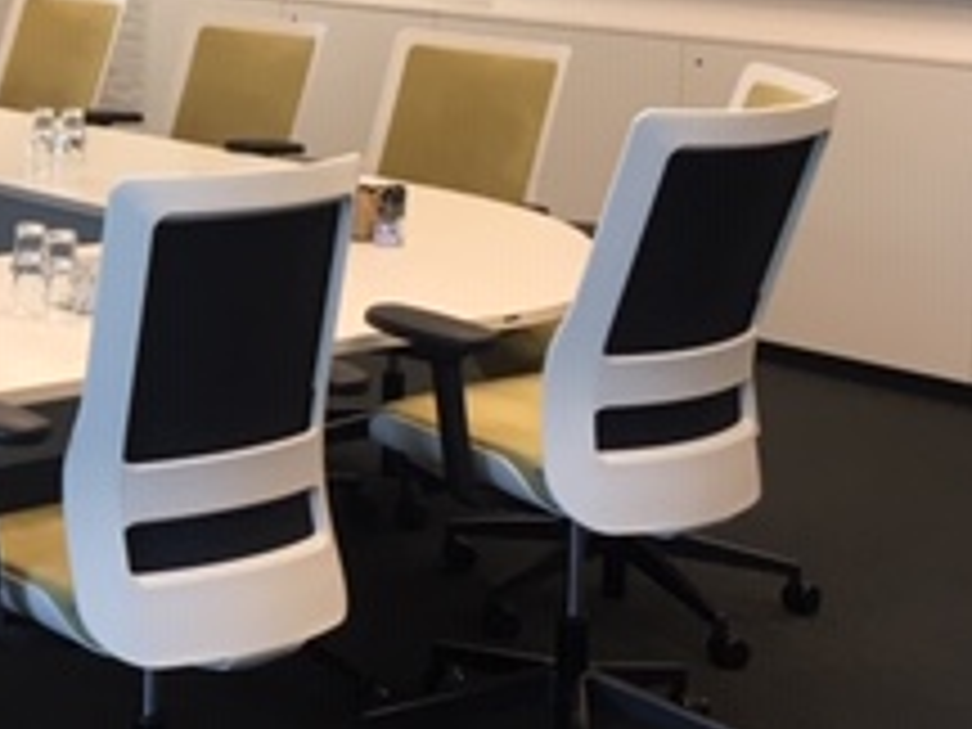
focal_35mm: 86
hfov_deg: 21.0
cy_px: 63
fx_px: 2415
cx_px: -234
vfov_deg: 16.9
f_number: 2.2
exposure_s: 1/33
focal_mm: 4.15
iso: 64
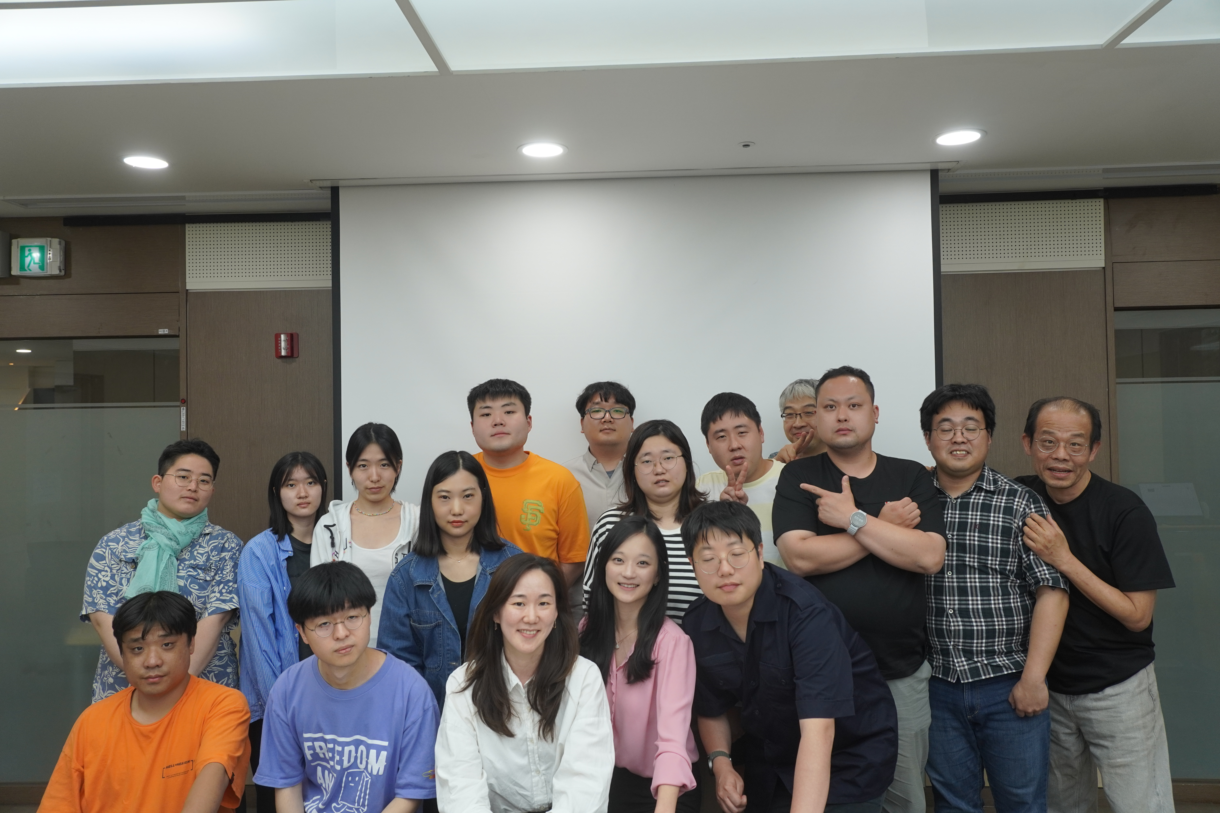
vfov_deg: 50.4
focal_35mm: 26
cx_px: 610
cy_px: 406
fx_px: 864
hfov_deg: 70.4
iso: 500
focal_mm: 17
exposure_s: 1/160
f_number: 4
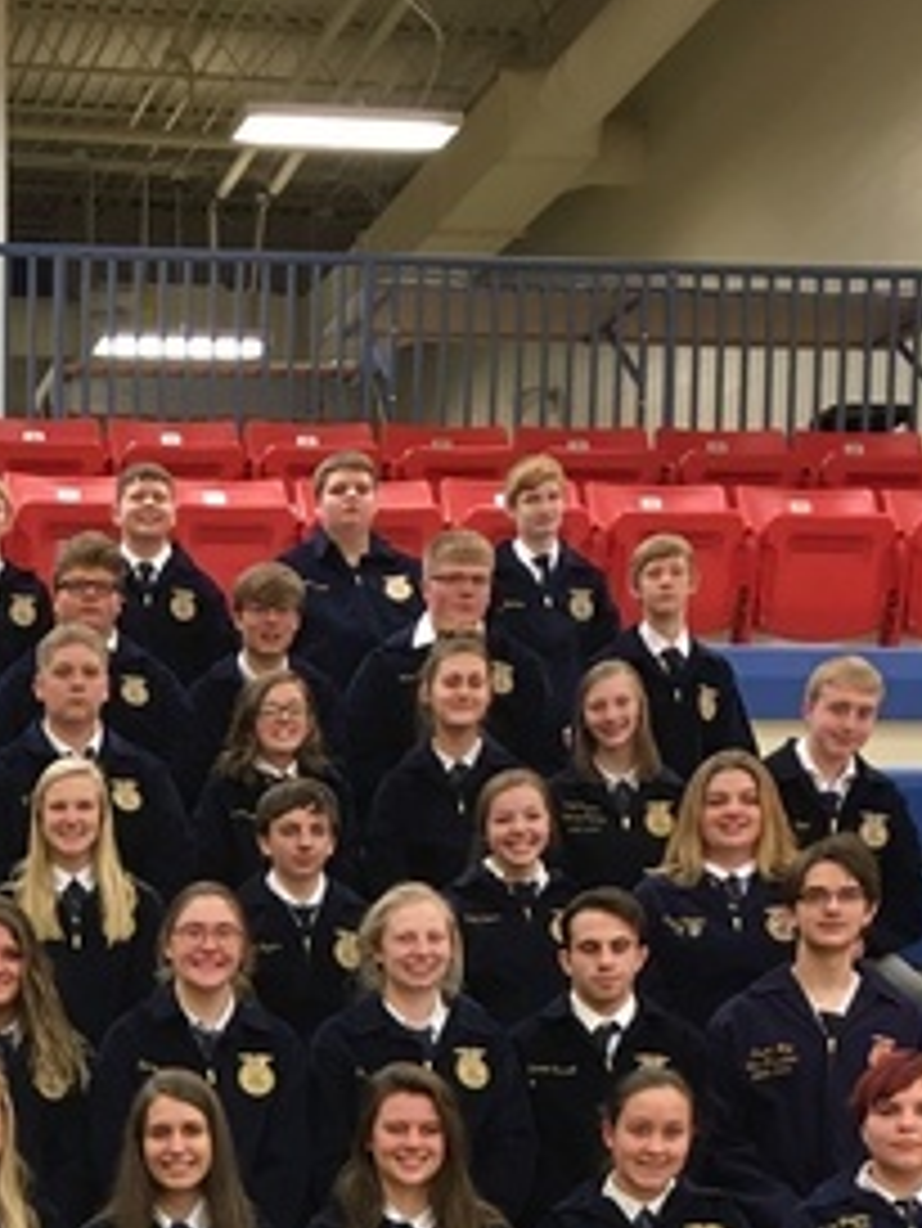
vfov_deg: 21.1
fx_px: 3016
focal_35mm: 85
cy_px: 1556
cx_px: -90
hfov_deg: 16.8
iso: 80
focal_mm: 4.15
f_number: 2.2
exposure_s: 1/30
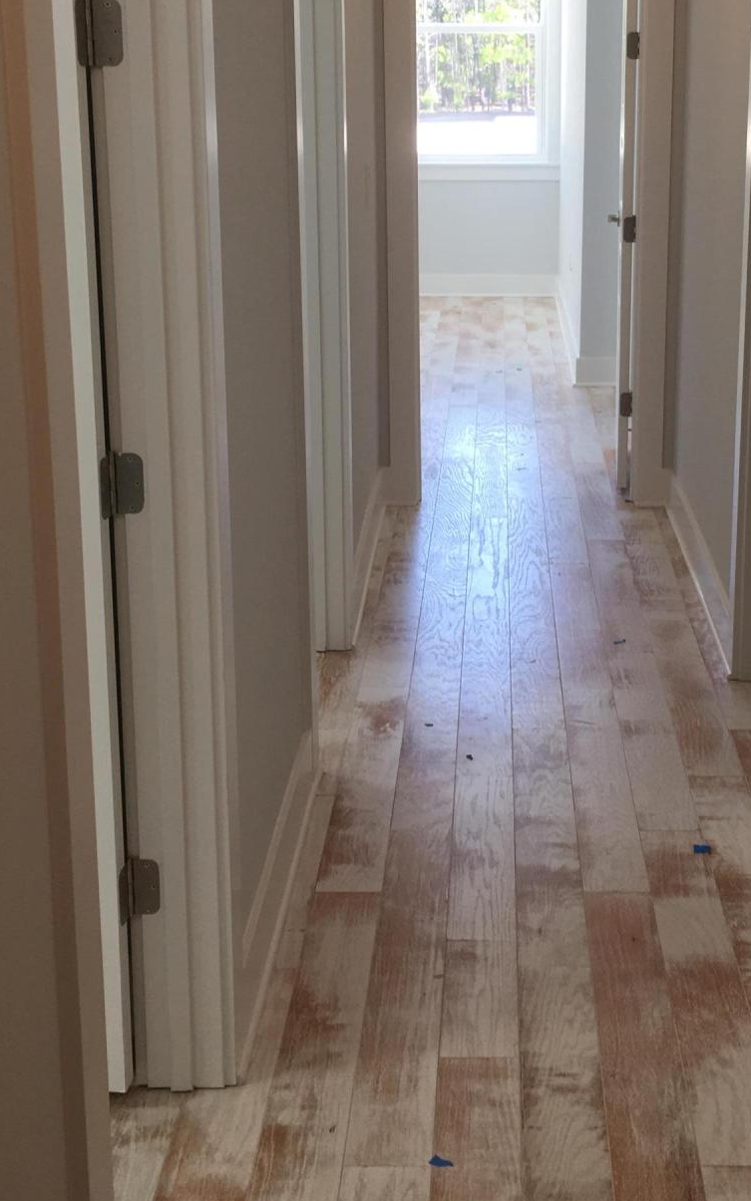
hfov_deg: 25.2
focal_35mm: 51
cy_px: 442
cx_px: 480
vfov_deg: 39.3
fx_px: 1670
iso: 32
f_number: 2.2
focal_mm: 4.15
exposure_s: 1/60
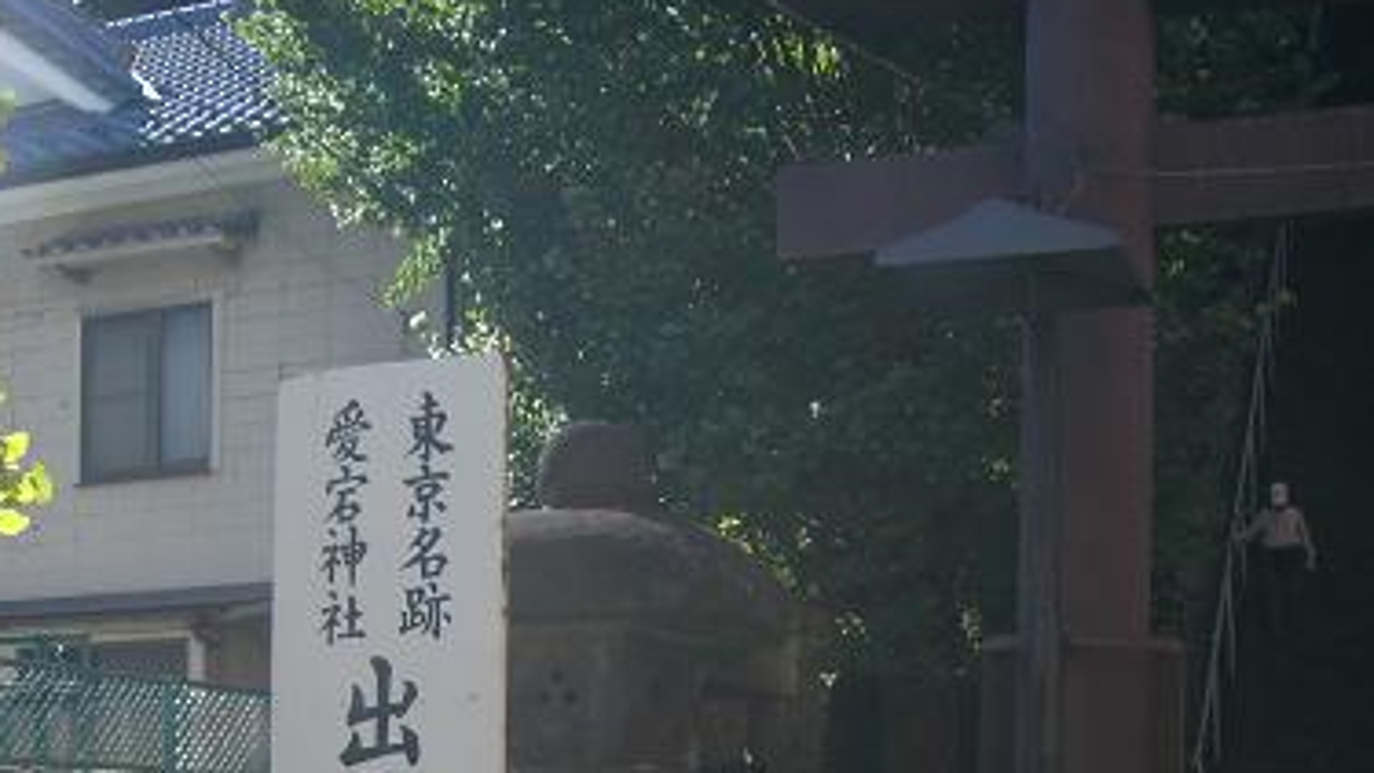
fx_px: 2040
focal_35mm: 56
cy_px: 885
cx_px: 683
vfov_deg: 20.3
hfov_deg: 37.2
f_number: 2.7
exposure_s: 1/250
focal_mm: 6.2
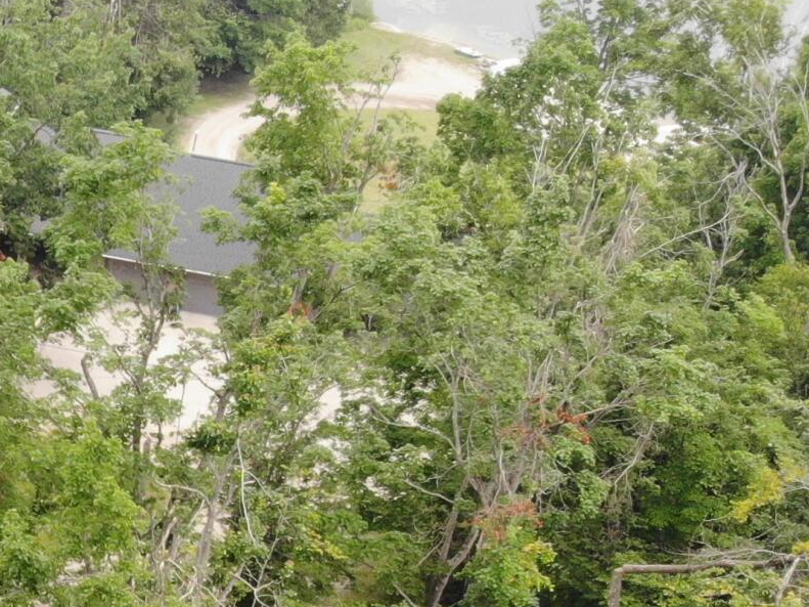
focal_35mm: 91
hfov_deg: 18.9
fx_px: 2126
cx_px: -404
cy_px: 700
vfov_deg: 15.7
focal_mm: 4.5
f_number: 2.8
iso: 103
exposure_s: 1/201
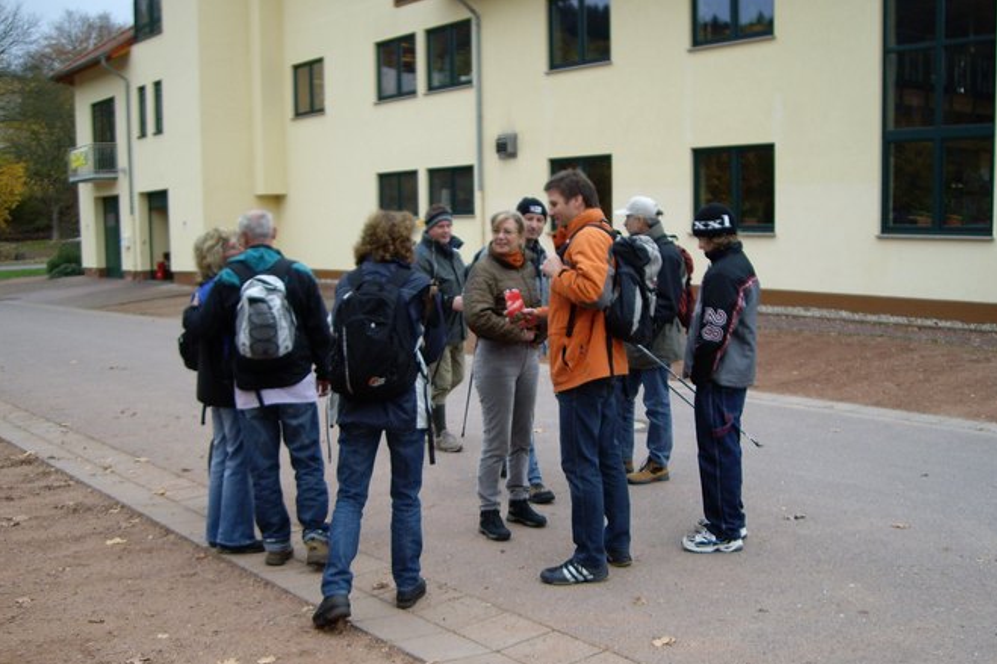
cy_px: 394
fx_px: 1163
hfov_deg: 46.4
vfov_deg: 31.8
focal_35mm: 42
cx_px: 502
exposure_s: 1/125
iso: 100
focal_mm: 6.2
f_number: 2.7
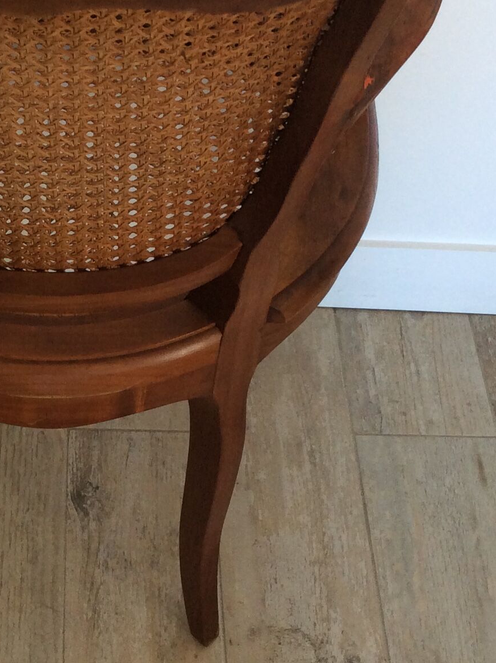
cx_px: 83
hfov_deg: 20.4
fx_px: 1359
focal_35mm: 71
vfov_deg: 27.4
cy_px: 345
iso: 50
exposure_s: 1/25
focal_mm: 3.3
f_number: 2.4
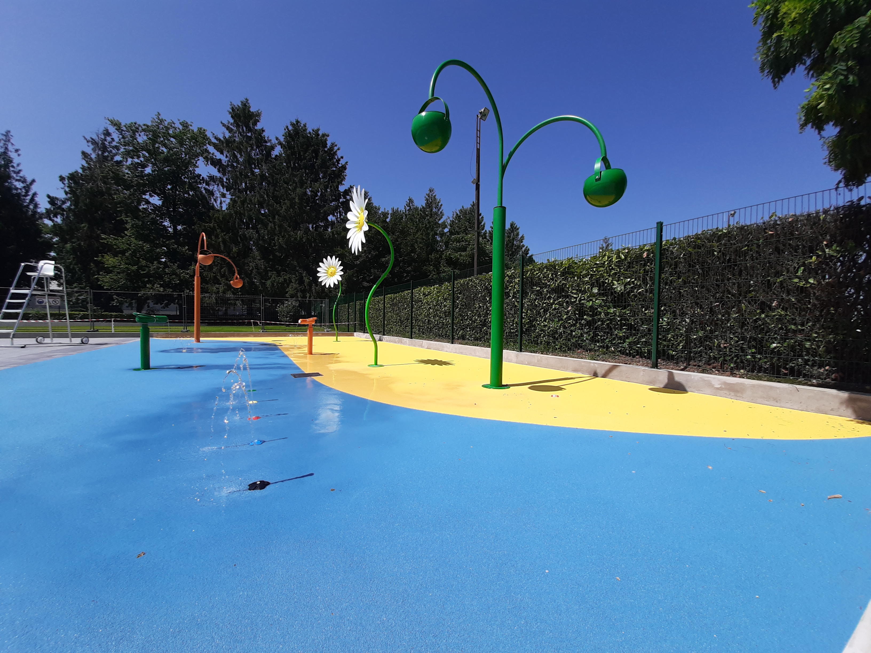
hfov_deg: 106.2
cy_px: 326
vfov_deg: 89.9
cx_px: 436
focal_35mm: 13
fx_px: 327
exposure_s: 1/1558
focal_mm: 1.42
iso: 40
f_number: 2.2
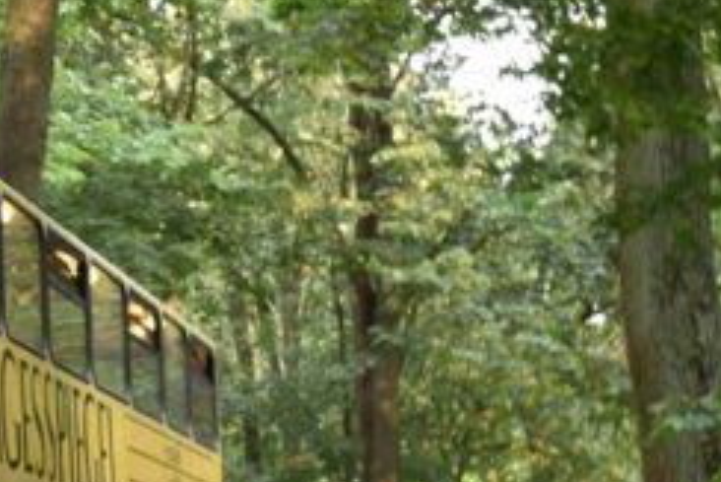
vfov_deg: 7.3
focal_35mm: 189
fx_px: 3787
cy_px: 188
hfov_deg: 10.4
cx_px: -411
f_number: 4.2
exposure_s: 1/20
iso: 200
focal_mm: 30
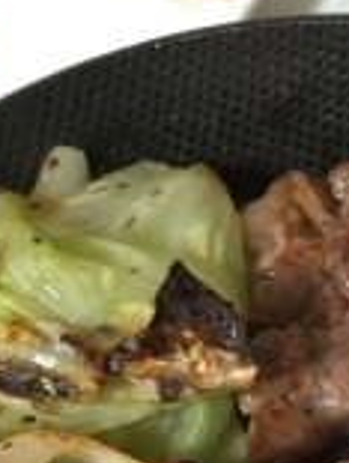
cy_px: 373
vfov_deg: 17.4
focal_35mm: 112
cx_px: 254
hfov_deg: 13.2
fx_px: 1499
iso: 200
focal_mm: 4.15
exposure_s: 1/15
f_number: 2.2
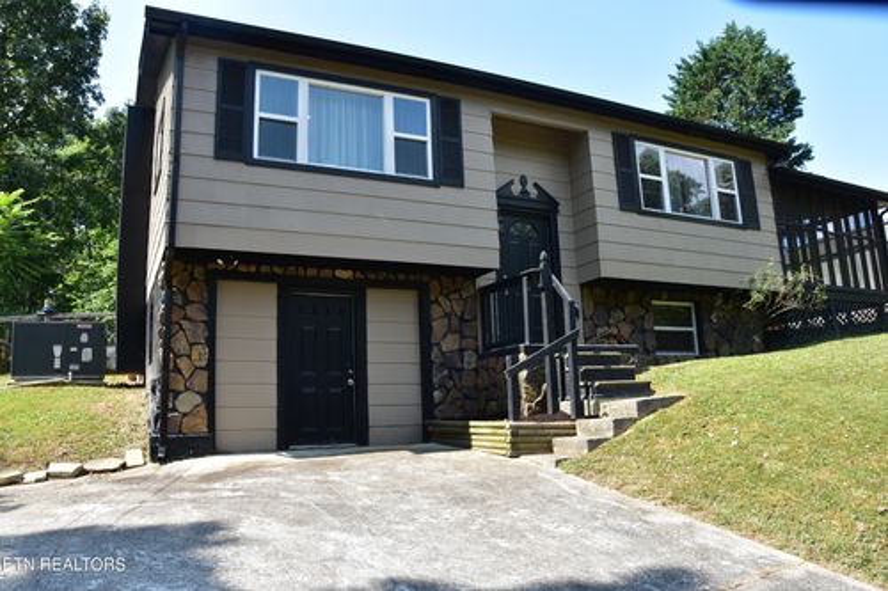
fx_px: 666
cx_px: 444
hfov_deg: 67.4
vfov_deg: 47.9
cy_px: 296
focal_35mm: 27
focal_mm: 18
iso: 400
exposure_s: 1/200
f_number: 10
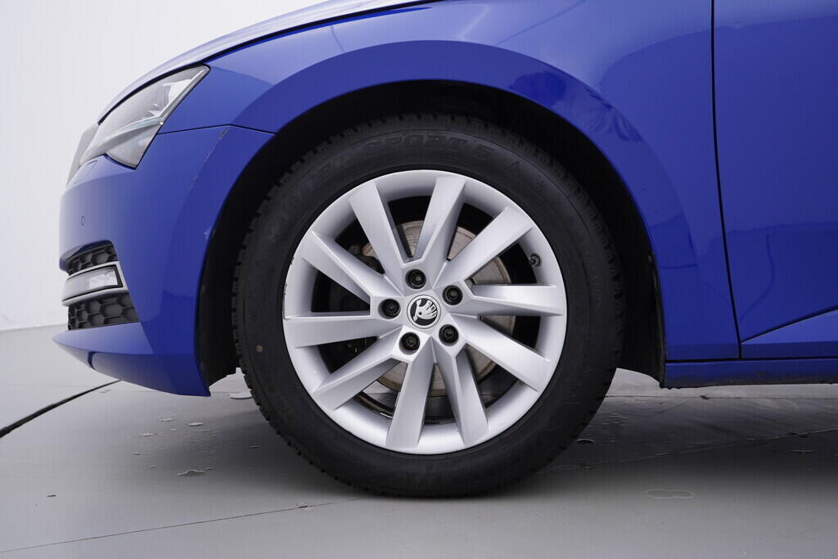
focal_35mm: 36
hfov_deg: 53.1
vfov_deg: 36.9
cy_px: 280
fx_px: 838
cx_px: 419
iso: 125
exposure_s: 1/80
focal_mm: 24
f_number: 4
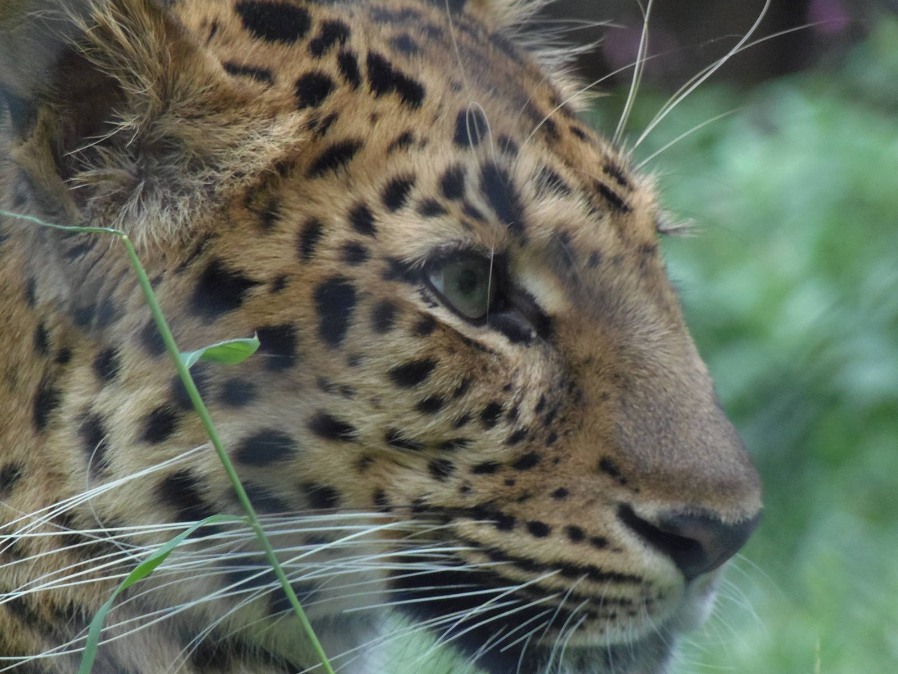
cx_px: 449
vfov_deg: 2.2
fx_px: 17666
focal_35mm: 681
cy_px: 337
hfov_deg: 2.9
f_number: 5.3
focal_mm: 126.2
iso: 400
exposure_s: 1/50
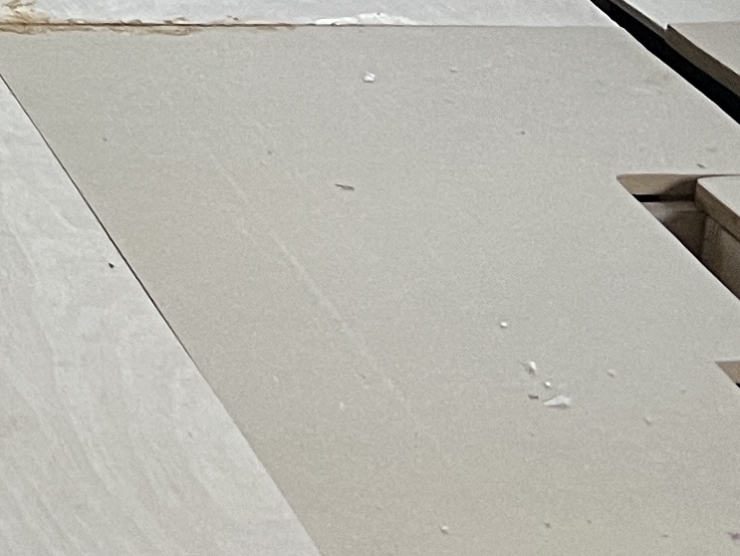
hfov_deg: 11.7
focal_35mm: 141
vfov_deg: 10.1
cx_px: -964
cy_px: -361
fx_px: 3016
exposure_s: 1/60
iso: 200
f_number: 1.5
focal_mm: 5.7
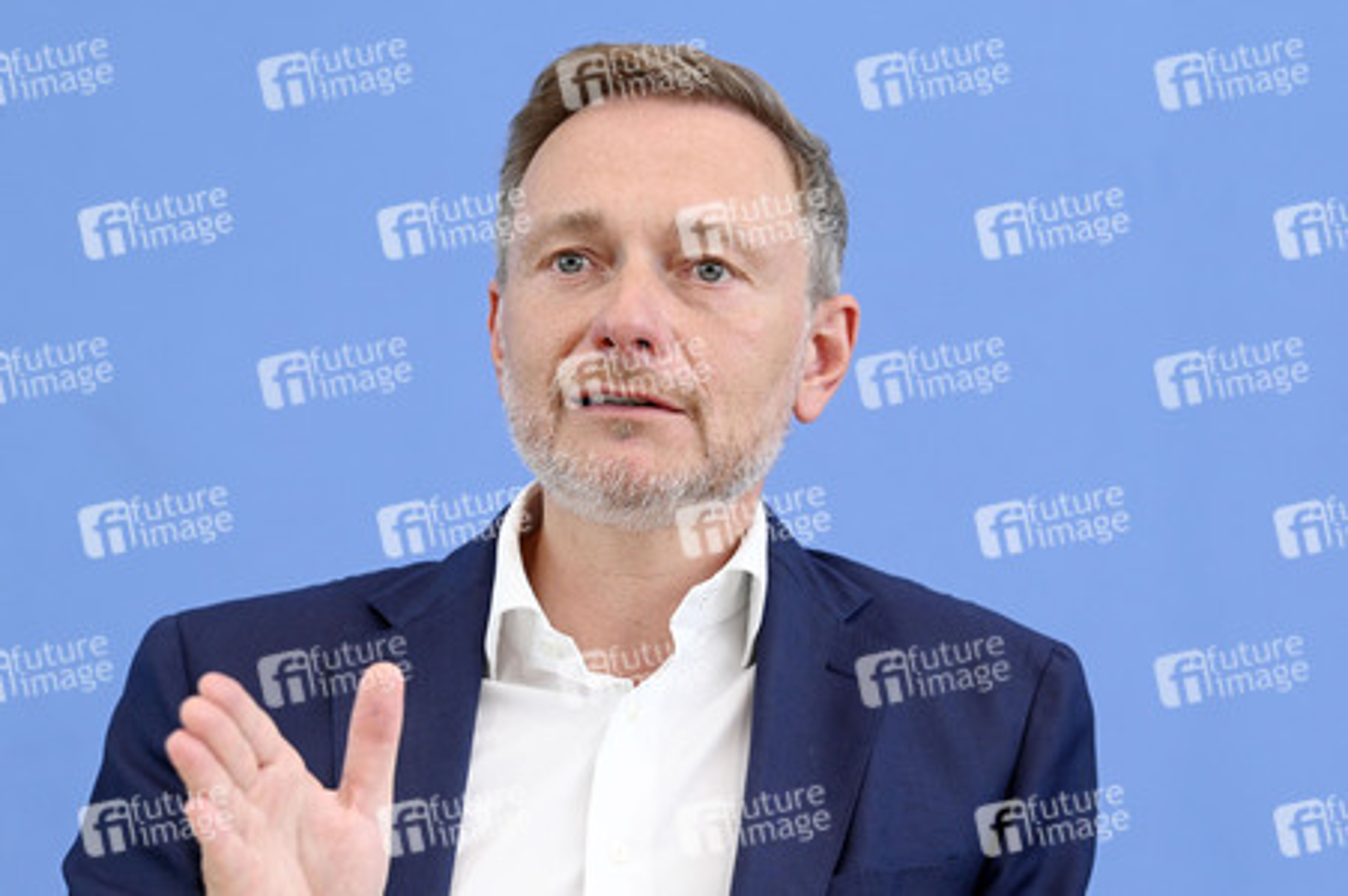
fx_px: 4864
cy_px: 448
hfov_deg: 15.8
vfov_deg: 10.5
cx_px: 674
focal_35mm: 130
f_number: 5.6
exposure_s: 1/800
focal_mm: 130
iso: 2500
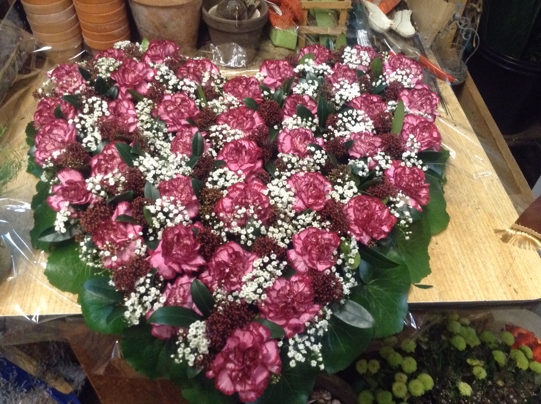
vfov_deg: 42.8
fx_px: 515
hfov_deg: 55.4
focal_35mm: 33
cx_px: 270
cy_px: 202
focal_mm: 3.3
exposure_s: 1/15
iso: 400
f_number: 2.4
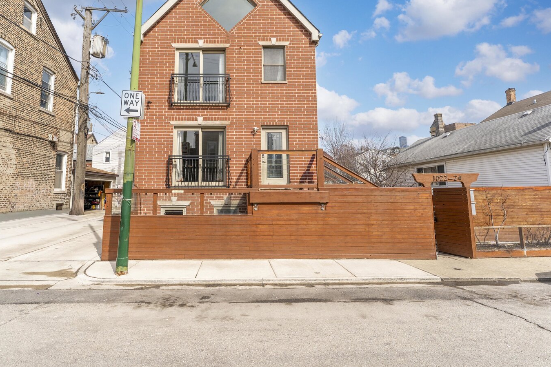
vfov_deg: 64.3
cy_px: 154
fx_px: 290
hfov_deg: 86.5
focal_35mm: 19
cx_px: 238
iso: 200
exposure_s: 1/500
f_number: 9
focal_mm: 15.8
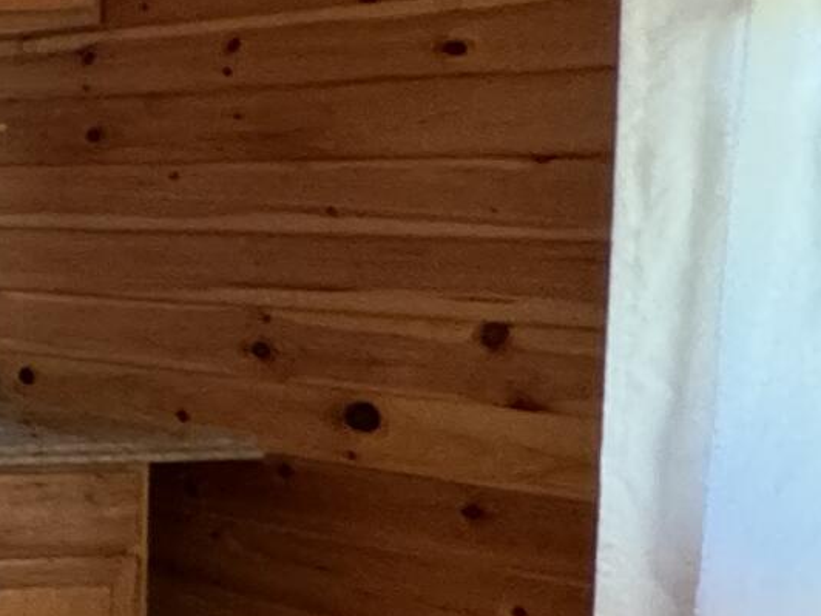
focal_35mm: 79
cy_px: 245
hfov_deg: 12.9
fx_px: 1874
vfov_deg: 18.6
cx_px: -1427
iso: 500
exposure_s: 1/60
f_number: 2.2
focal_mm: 2.22
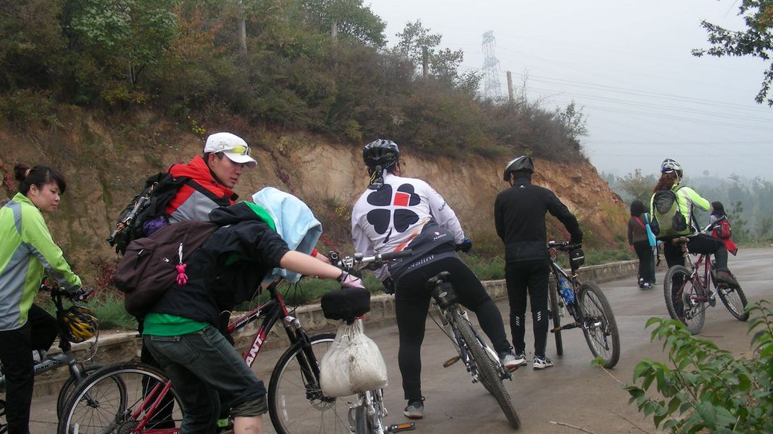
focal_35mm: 42
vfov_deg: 28.3
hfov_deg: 48.4
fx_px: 861
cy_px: 252
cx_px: 382
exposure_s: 1/130
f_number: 4
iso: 50
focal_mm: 6.3
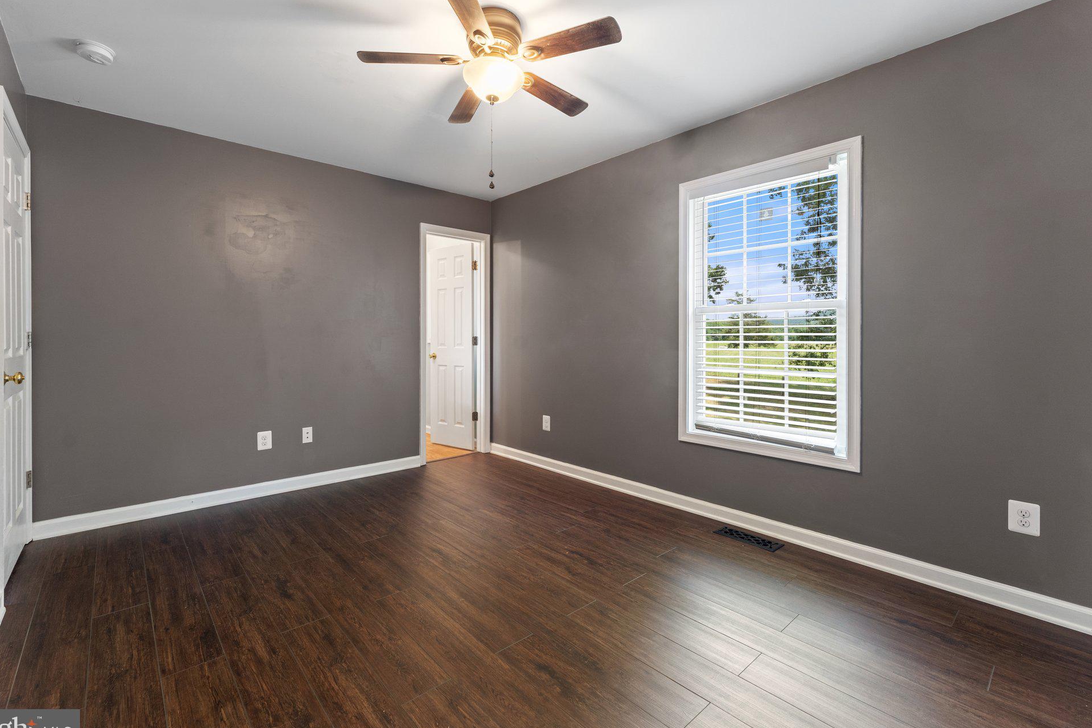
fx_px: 455
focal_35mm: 15
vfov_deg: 77.3
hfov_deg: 100.4
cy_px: 361
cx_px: 538
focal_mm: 14
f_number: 8
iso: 500
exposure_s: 1/2
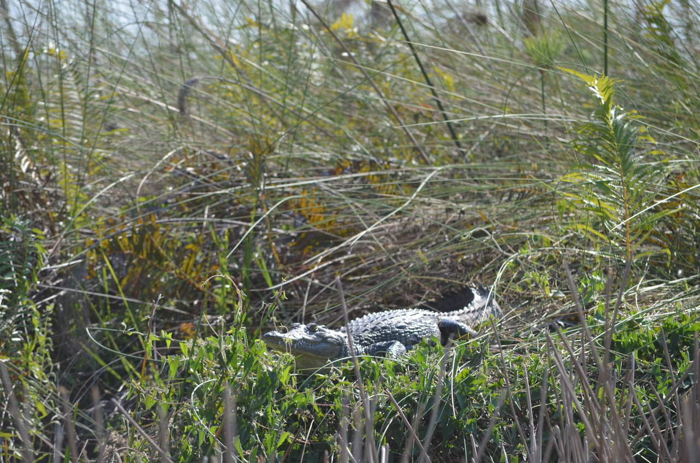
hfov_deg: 6.9
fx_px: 5822
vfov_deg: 4.6
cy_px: 232
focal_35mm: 300
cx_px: 350
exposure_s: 1/640
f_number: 6.3
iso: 200
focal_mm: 200
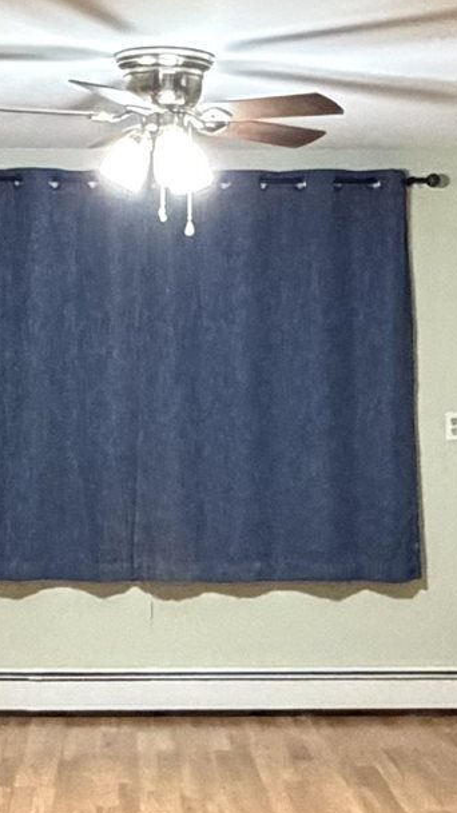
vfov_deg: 27.4
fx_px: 1661
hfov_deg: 15.6
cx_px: 164
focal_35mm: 77
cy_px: 531
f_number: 2.2
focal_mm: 2.22
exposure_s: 1/60
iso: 1000
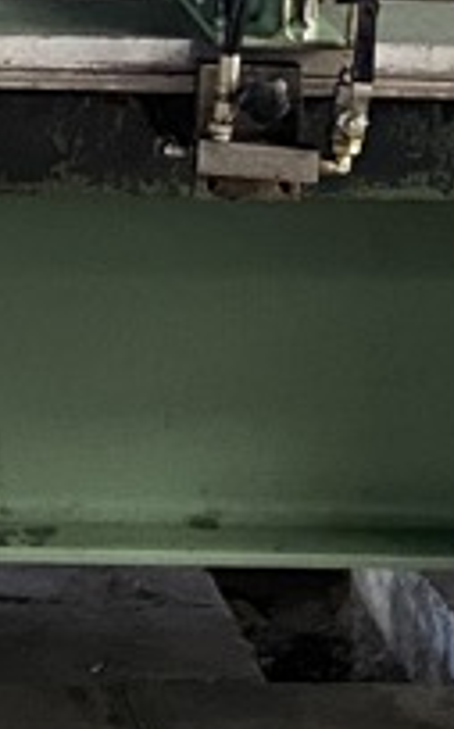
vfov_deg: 11.7
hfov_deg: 7.4
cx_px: -293
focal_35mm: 173
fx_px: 3435
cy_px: -254
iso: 320
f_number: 1.8
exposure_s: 1/50
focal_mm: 4.25
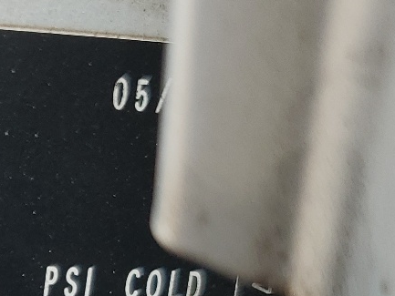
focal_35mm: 96
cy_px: 443
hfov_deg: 18.7
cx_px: -148
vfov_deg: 14.4
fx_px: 1096
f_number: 1.5
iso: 50
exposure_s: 1/137
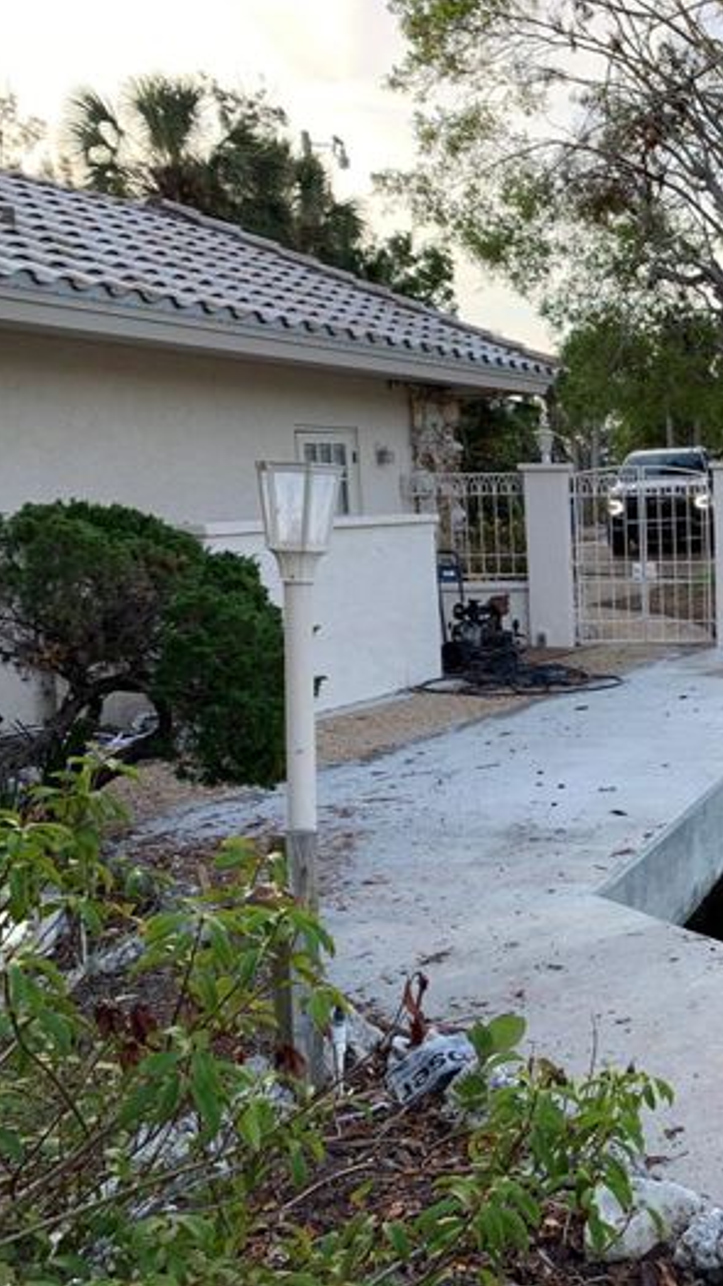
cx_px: 844
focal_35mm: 38
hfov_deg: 27.7
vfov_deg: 52.8
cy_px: 642
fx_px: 1296
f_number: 1.8
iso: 25
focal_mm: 4.25
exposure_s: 1/331
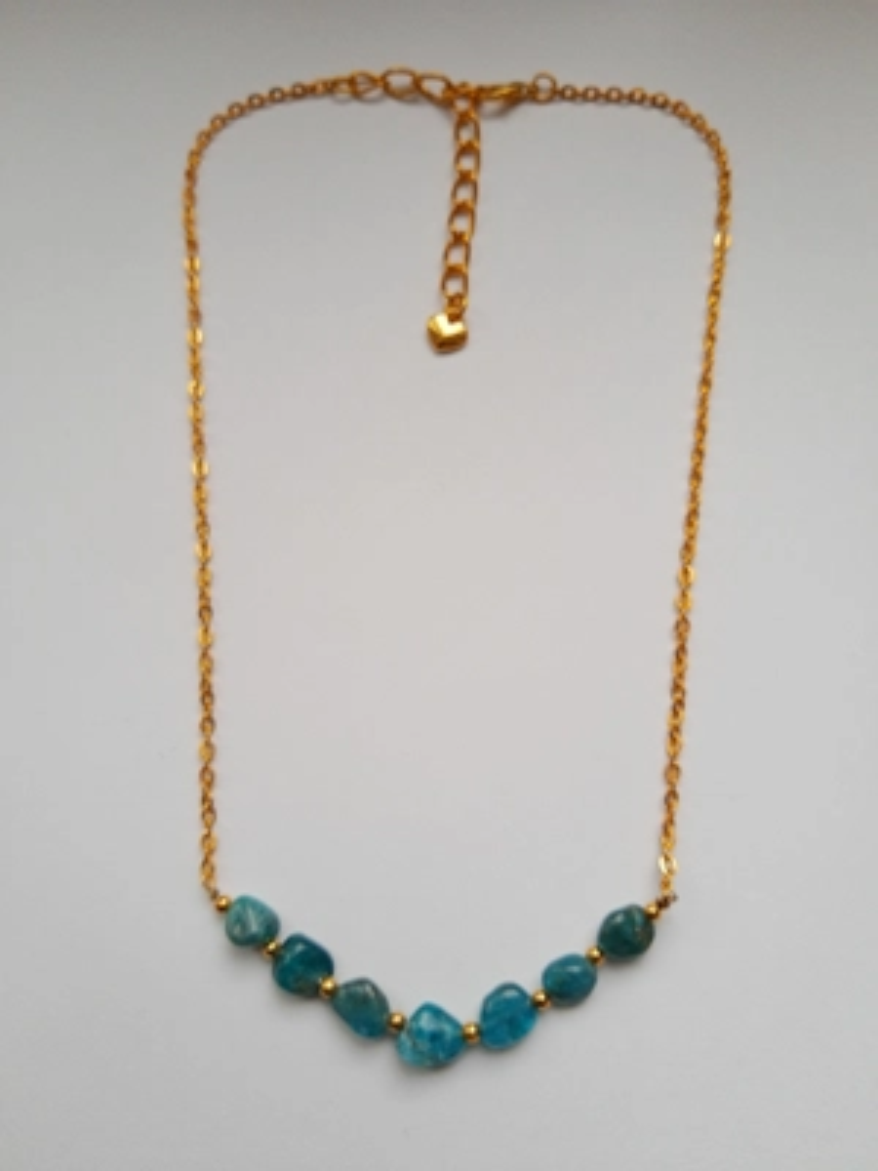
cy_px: 586
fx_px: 879
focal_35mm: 26
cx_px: 439
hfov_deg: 53.1
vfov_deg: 67.3
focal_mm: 3.95
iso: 161
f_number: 1.8
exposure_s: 1/60
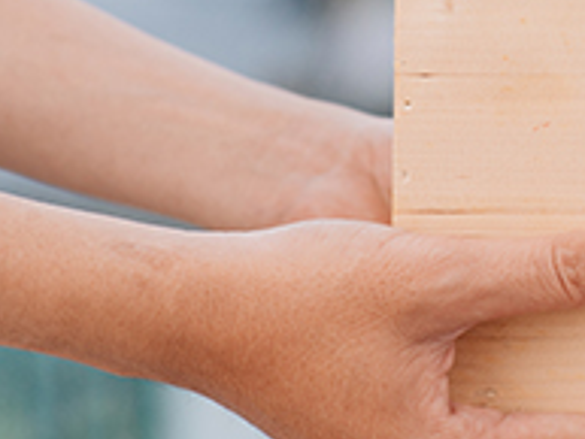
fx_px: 5005
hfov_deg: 6.6
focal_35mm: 296
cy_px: 8
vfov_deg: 5.0
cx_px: 882
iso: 250
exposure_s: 1/160
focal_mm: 85
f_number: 4
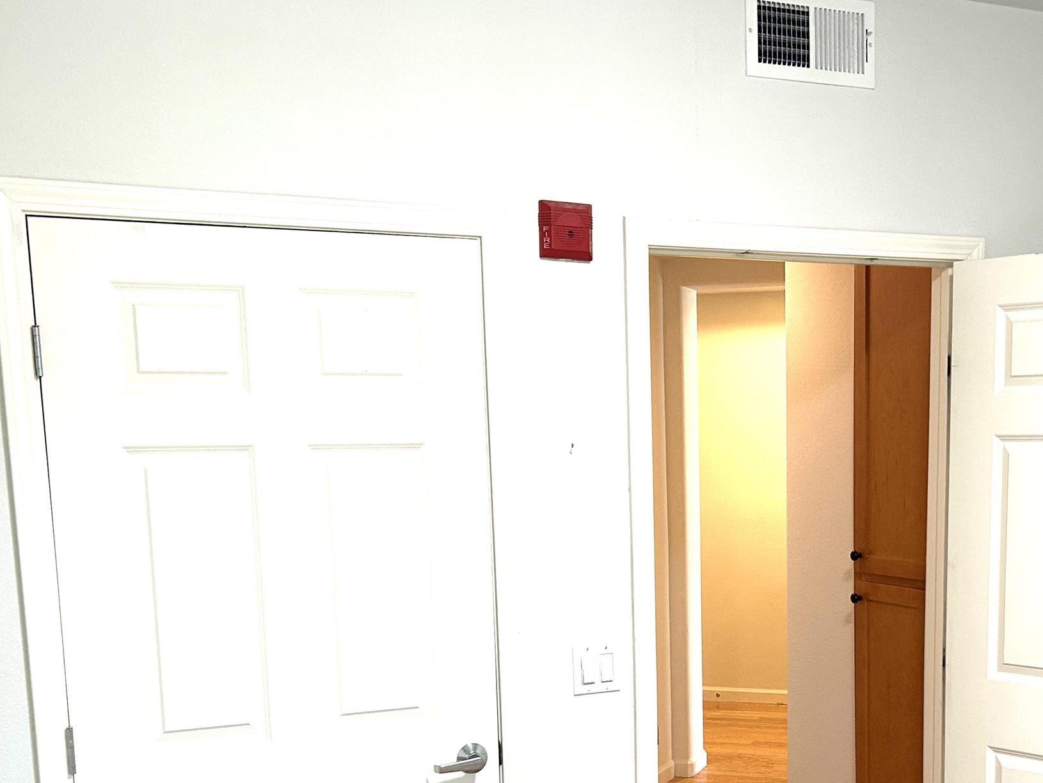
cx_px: 722
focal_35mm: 49
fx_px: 1477
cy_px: 642
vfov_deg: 28.9
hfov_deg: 38.3
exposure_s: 1/60
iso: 125
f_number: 1.5
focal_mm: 5.7
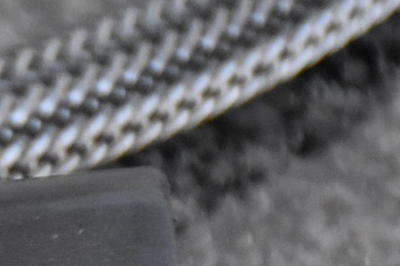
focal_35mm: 741
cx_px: -627
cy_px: 287
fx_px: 8230
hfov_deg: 2.8
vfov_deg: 1.9
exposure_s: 1/60
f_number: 5.3
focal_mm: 90
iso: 3200
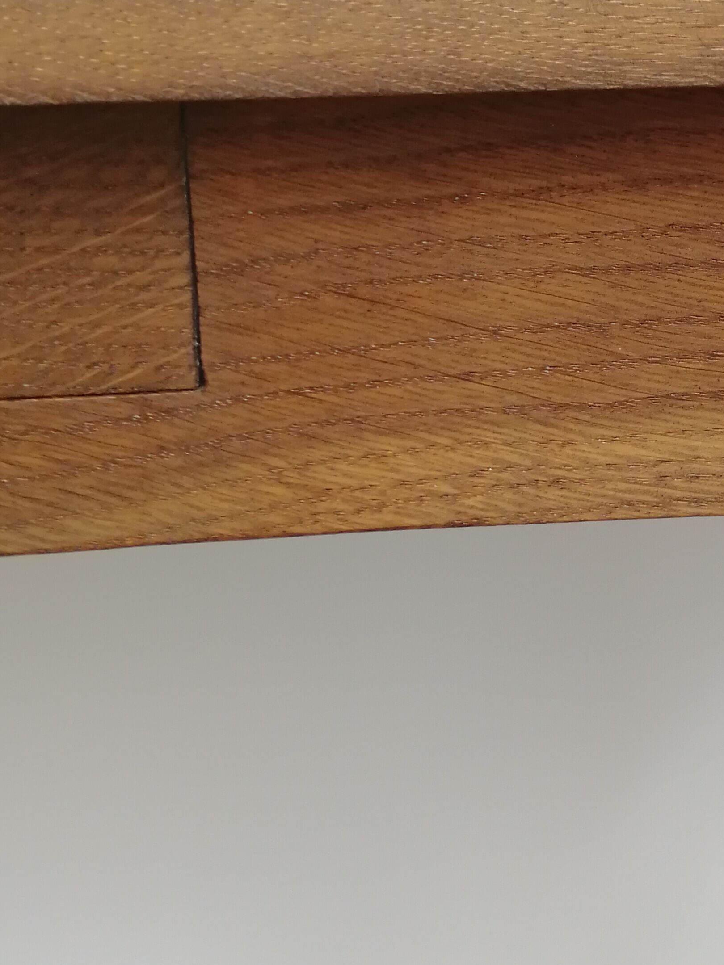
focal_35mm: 64
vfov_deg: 29.1
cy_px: 98
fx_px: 1785
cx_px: 808
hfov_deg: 21.7
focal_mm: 3.95
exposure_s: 1/50
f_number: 1.8
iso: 125
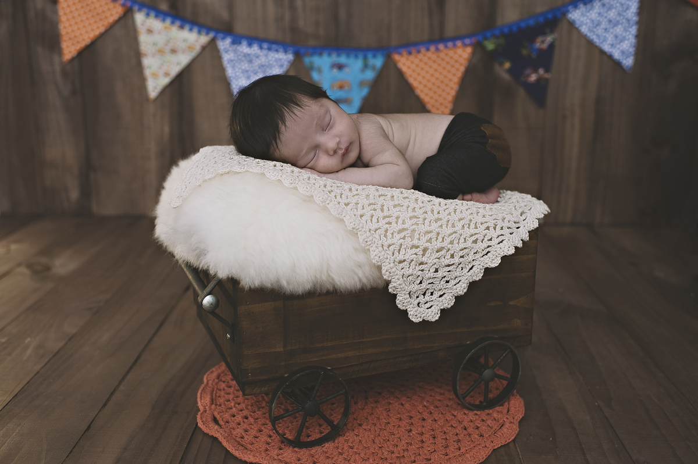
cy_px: 232
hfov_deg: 54.5
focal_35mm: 35
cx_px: 349
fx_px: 678
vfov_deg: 37.8
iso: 320
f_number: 3.2
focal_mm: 35
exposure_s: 1/200
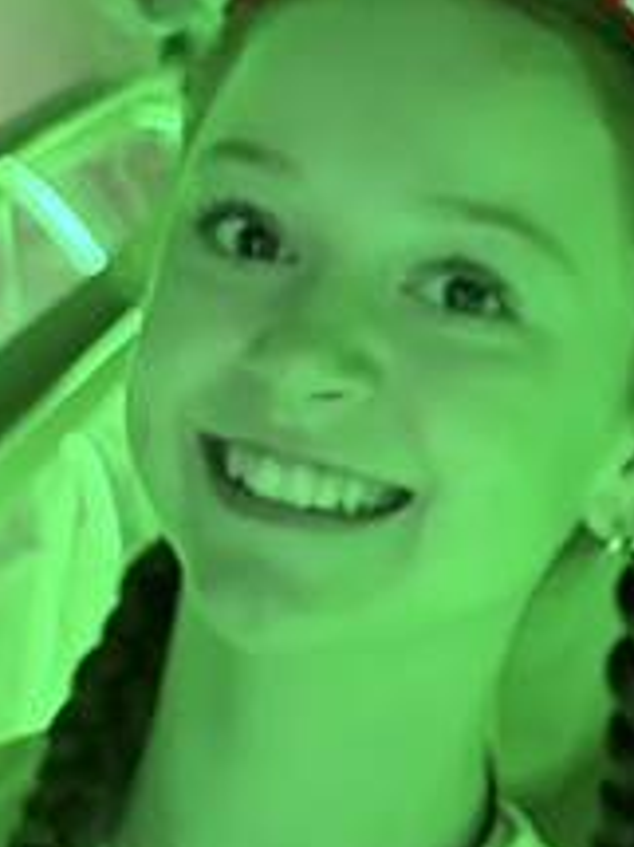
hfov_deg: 11.9
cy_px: 559
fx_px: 3031
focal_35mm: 124
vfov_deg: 15.9
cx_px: 469
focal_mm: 5.96
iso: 500
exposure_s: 1/40
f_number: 1.6
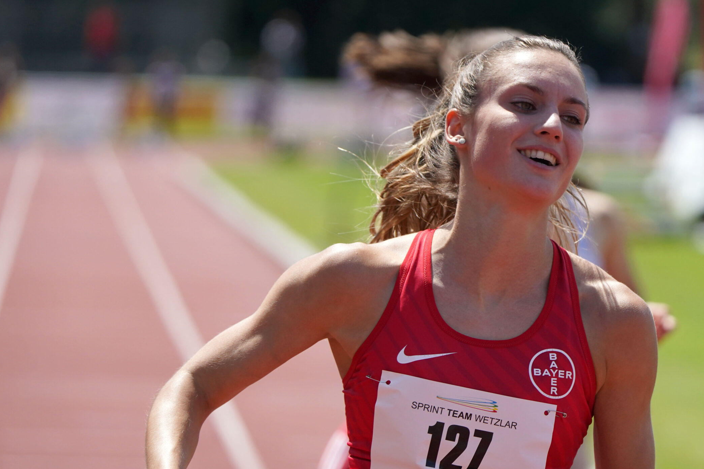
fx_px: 6746
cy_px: 236
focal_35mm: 345
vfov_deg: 4.0
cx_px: 423
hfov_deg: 6.0
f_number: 6.3
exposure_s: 1/3200
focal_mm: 282
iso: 1000
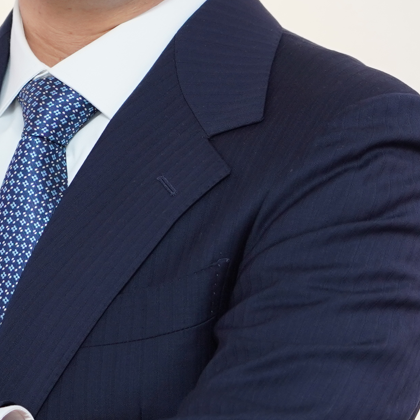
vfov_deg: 4.5
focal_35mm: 390
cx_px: 151
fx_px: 5354
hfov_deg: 4.5
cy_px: 191
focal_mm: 94
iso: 320
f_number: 4
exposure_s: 1/100
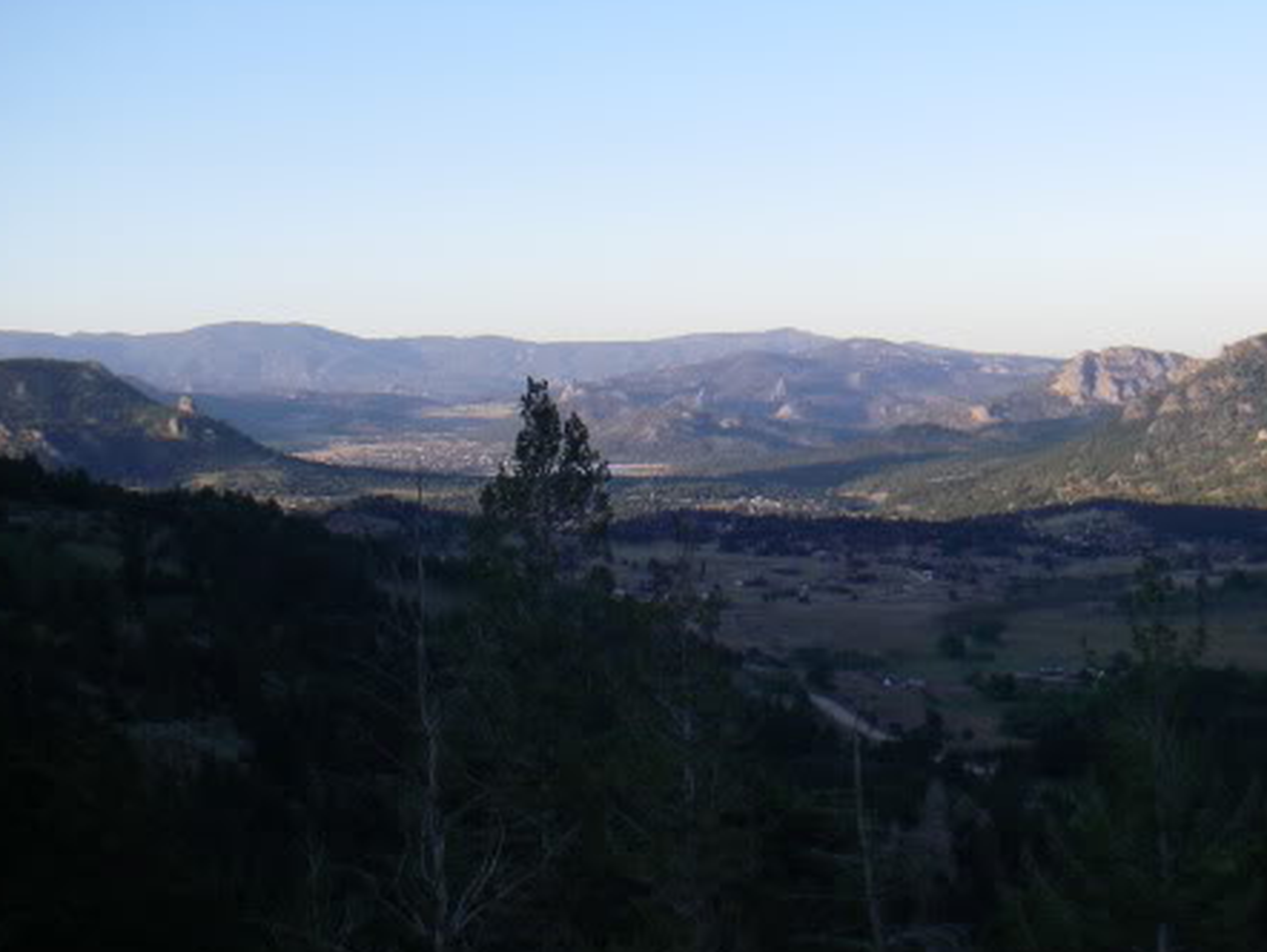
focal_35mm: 55
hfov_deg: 34.7
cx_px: 788
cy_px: 442
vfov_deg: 26.6
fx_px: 2014
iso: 64
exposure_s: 1/320
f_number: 3.3
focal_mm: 6.3
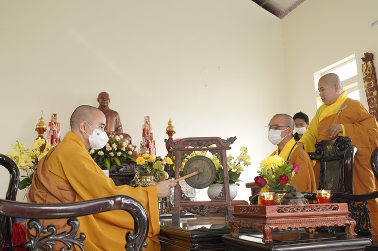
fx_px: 378
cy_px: 126
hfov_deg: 53.1
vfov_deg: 36.9
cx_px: 189
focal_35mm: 36
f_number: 4
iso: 1000
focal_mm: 24
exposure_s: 1/125
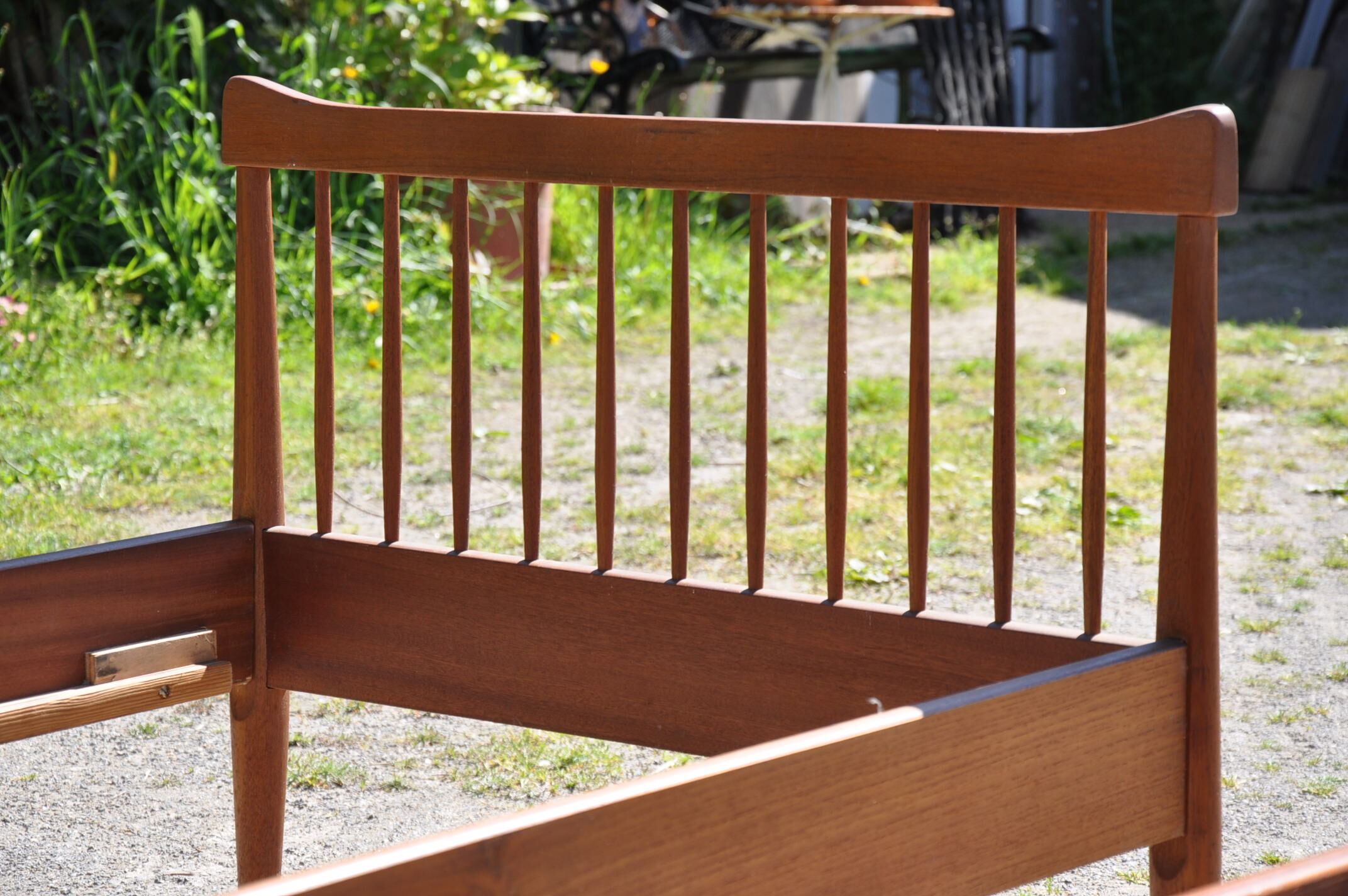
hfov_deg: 17.1
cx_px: 674
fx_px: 4488
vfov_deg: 11.4
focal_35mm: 120
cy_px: 448
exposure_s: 1/250
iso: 250
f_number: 8
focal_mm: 80
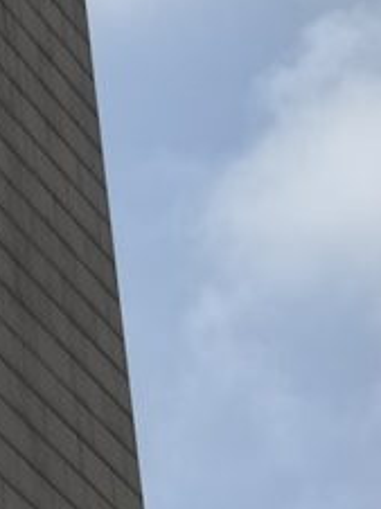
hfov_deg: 5.5
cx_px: -262
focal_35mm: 266
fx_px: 3911
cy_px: 9
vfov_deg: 7.4
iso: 50
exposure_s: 1/4000
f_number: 2
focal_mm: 5.75
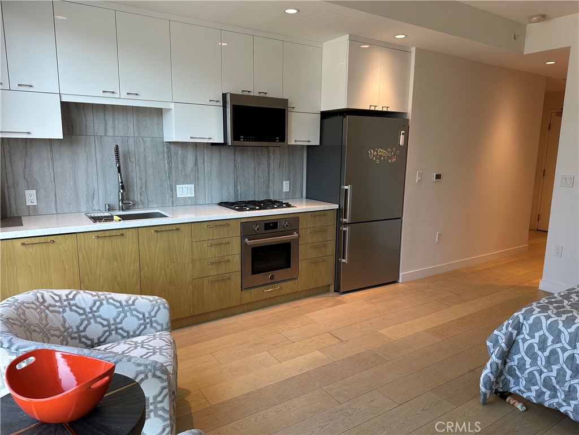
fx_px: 401
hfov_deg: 71.6
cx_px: 290
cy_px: 218
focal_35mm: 24
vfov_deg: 56.8
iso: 64
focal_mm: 6.86
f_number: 1.78
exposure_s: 1/120
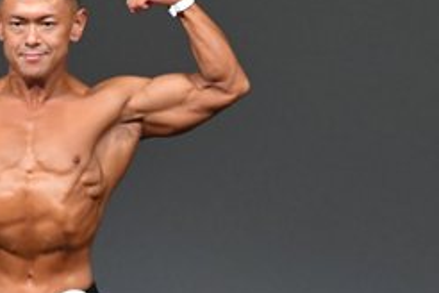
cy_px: 363
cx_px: 31
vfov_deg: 1.3
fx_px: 13230
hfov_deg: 1.9
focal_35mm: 1085
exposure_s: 1/400
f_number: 5.6
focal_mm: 230
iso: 4000
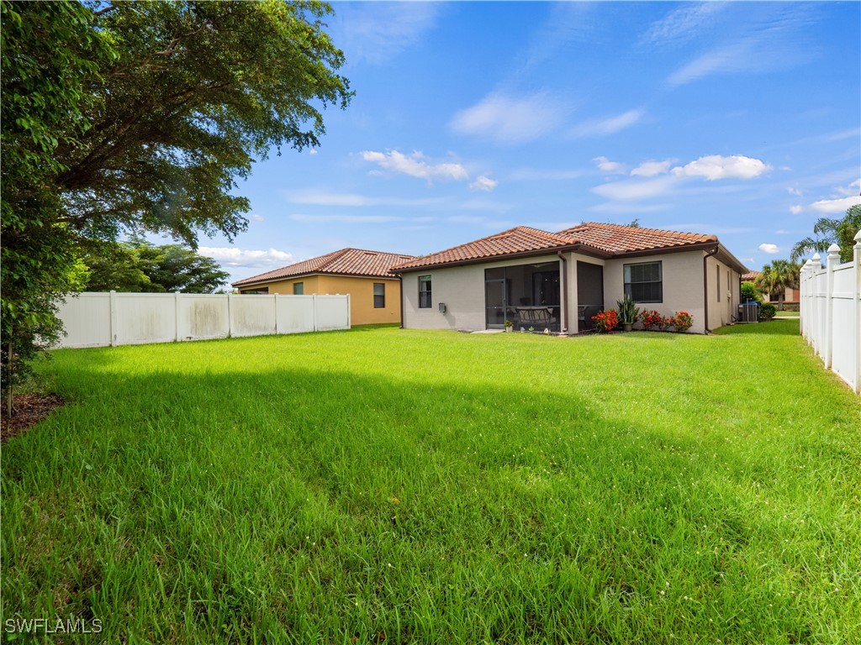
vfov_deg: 85.7
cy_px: 322
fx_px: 348
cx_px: 430
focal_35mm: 14
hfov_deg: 102.1
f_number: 7.1
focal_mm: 7
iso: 200
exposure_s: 1/640
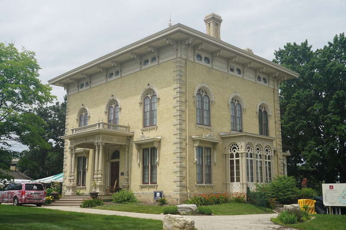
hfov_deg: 47.9
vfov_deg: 33.0
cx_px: 173
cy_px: 115
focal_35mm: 40
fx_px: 389
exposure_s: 1/160
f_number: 11
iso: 100
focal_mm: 27
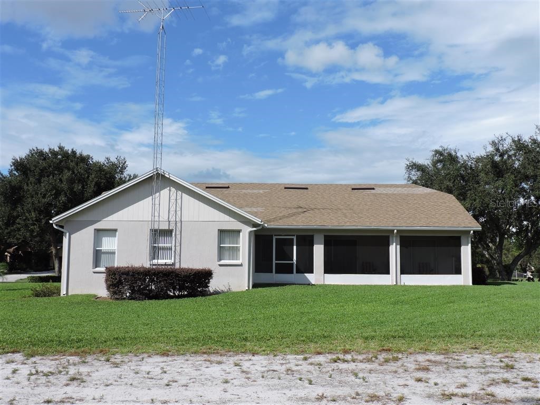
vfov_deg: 40.7
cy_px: 202
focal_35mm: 35
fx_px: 546
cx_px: 270
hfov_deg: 52.6
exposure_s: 1/1250
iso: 100
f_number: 3.6
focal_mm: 6.2
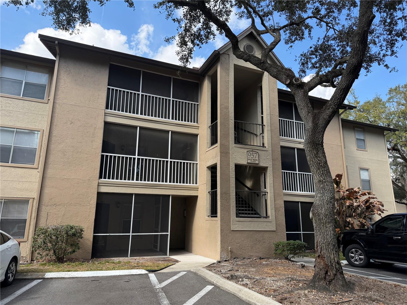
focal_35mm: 24
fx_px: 282
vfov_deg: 56.8
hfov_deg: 71.6
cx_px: 204
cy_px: 152
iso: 100
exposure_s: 1/1770
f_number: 1.78
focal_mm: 6.76
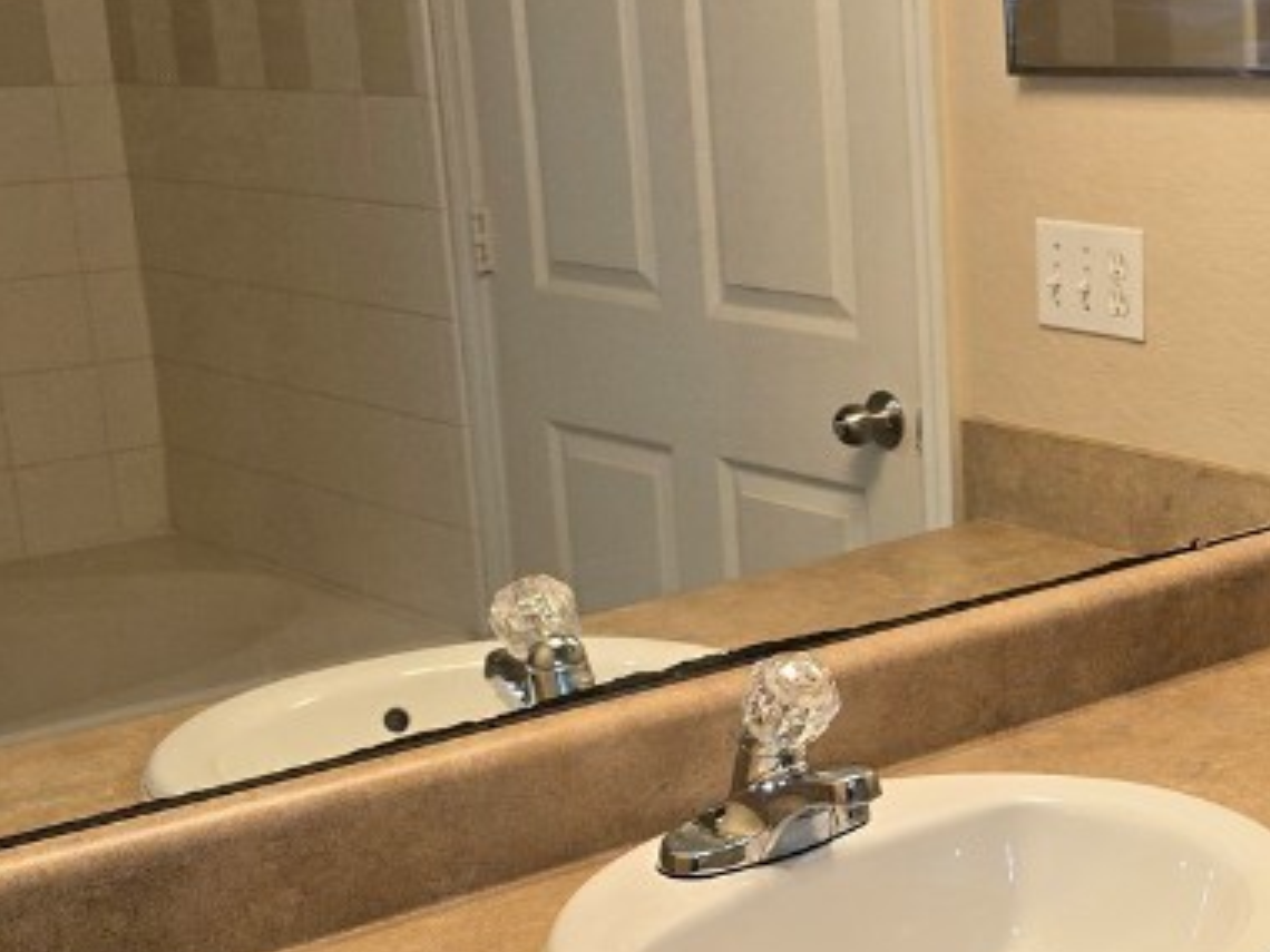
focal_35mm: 62
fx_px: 2275
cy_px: 568
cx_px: 1277
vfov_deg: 23.6
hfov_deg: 29.1
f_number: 1.7
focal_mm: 6.3
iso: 80
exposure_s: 1/60
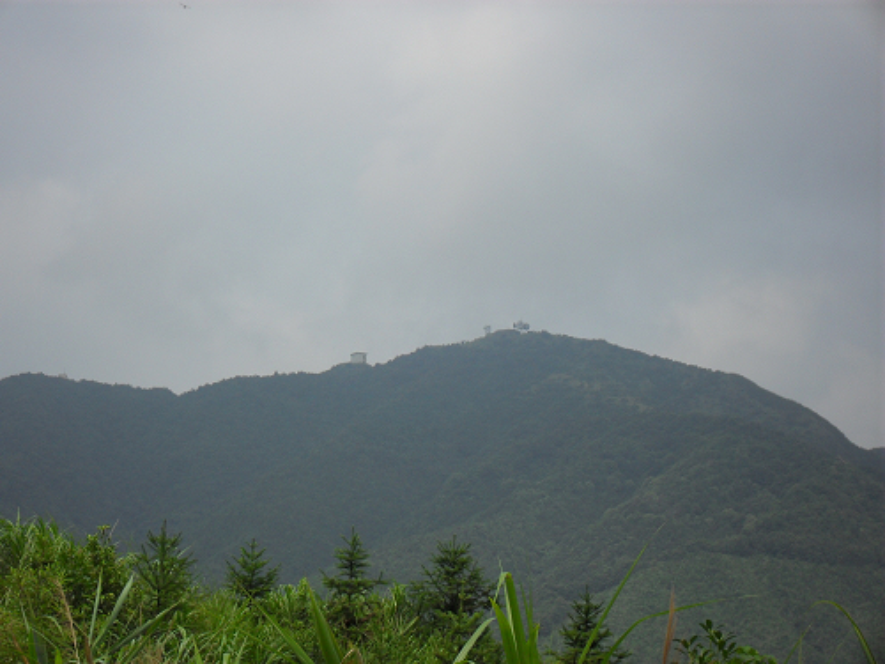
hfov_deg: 18.7
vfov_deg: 14.1
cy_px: 332
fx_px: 2684
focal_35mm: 105
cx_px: 442
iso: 100
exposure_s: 1/500
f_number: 5.8
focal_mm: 18.9
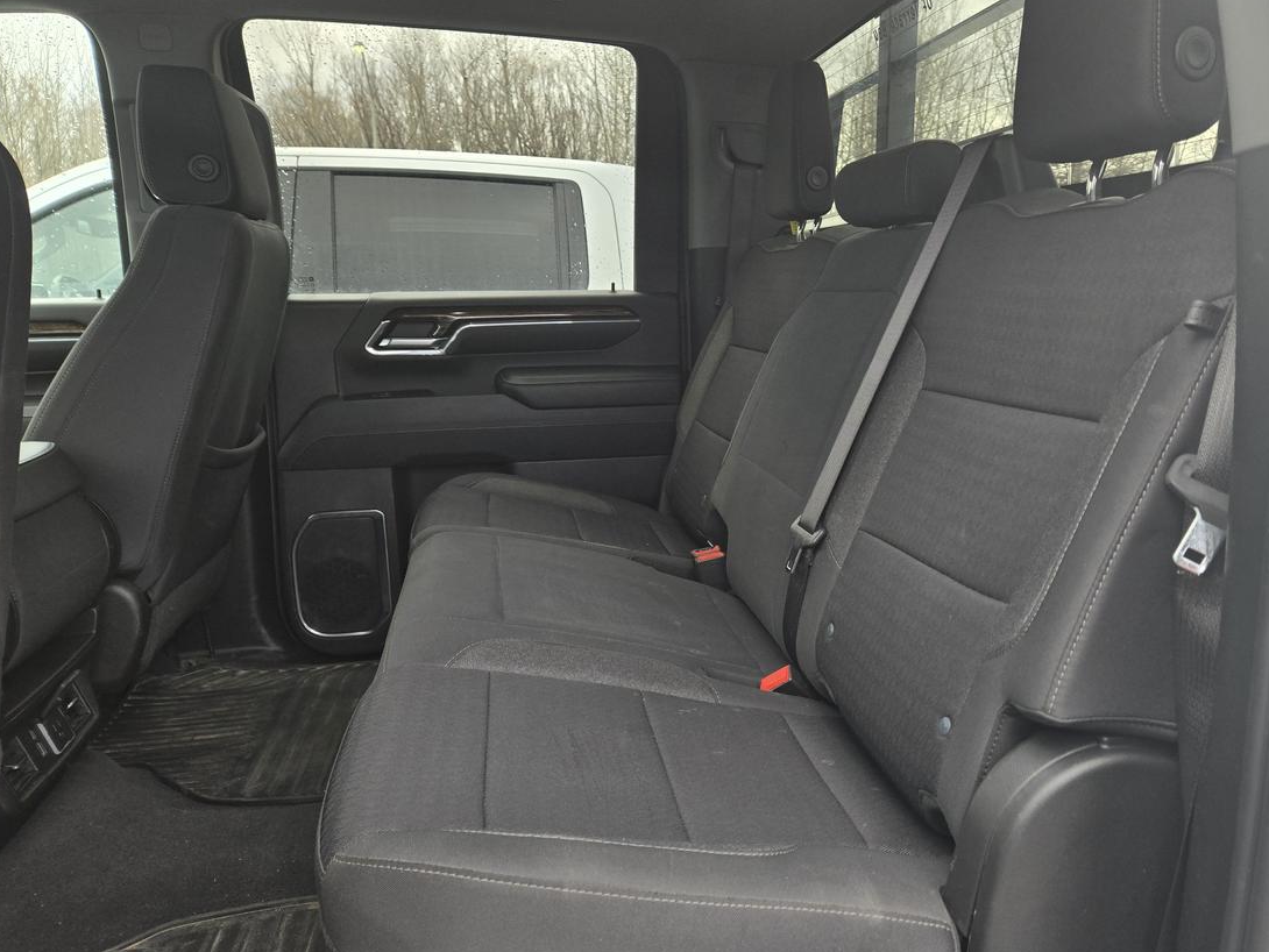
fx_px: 990
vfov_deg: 51.4
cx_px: 732
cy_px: 492
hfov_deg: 65.0
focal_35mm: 27
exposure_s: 1/100
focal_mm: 5.4
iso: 50
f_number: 1.8
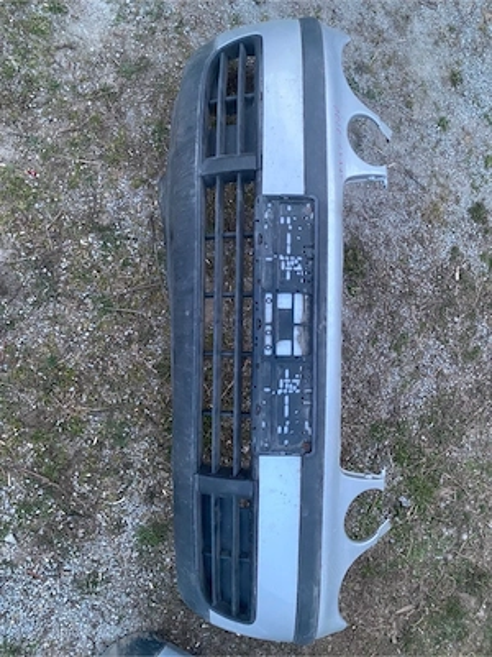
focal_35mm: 26
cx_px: 246
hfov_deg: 53.1
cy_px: 328
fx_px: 493
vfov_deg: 67.3
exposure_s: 1/40
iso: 640
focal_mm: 4.25
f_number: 1.8
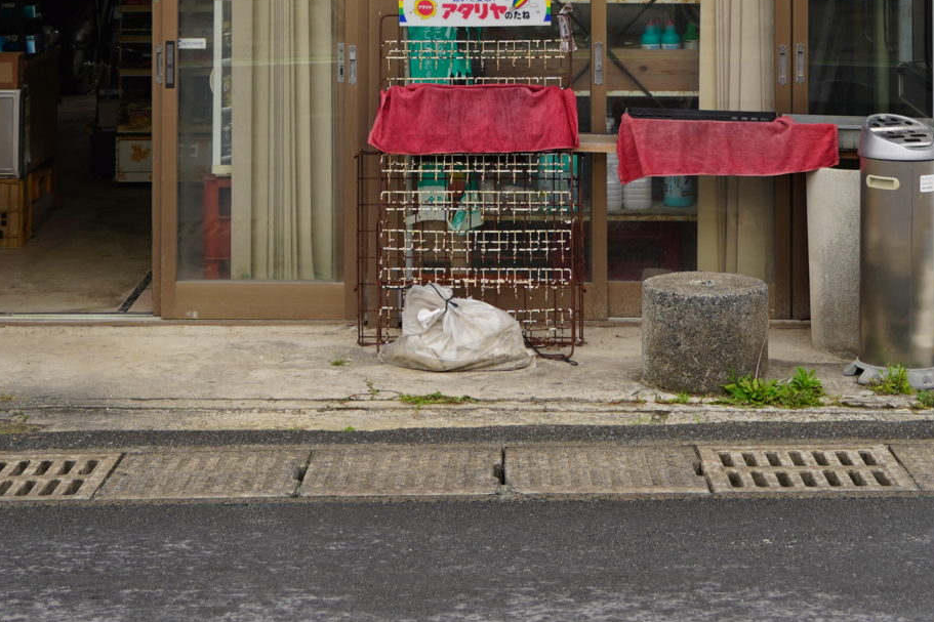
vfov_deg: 12.7
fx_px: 2698
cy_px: -215
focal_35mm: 104
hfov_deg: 19.6
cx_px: 407
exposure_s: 1/160
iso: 100
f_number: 5
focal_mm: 37
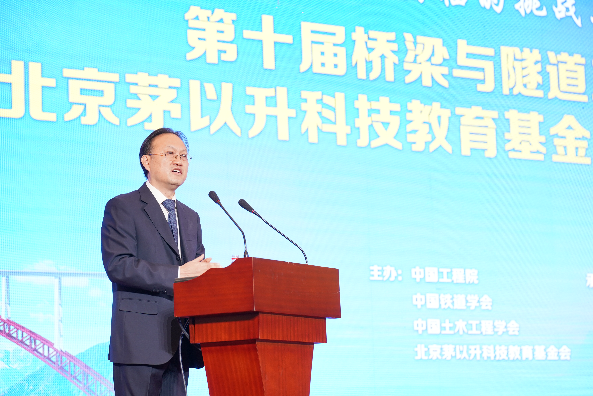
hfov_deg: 18.8
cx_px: 296
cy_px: 198
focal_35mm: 109
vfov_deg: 12.6
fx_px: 1795
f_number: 4
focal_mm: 109
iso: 800
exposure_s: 1/100
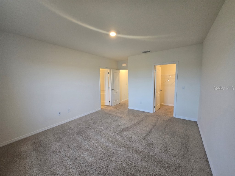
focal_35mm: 13
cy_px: 88
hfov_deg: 106.2
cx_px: 118
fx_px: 88
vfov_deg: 89.9
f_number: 2.2
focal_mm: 1.7
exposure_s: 1/60
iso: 160
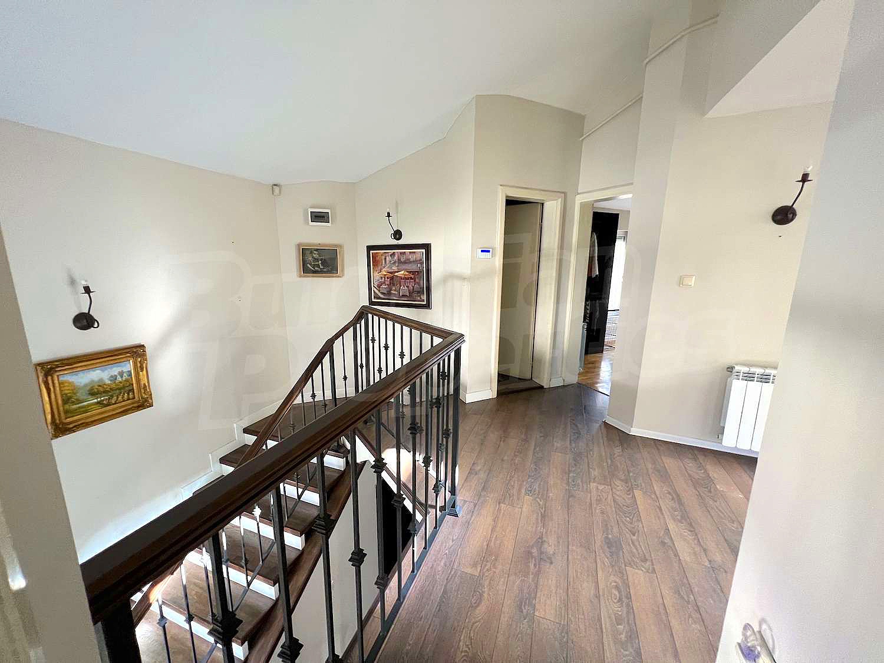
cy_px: 332
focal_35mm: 13
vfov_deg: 89.9
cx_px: 442
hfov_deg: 106.2
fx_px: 332
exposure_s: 1/50
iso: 320
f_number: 1.8
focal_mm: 1.57
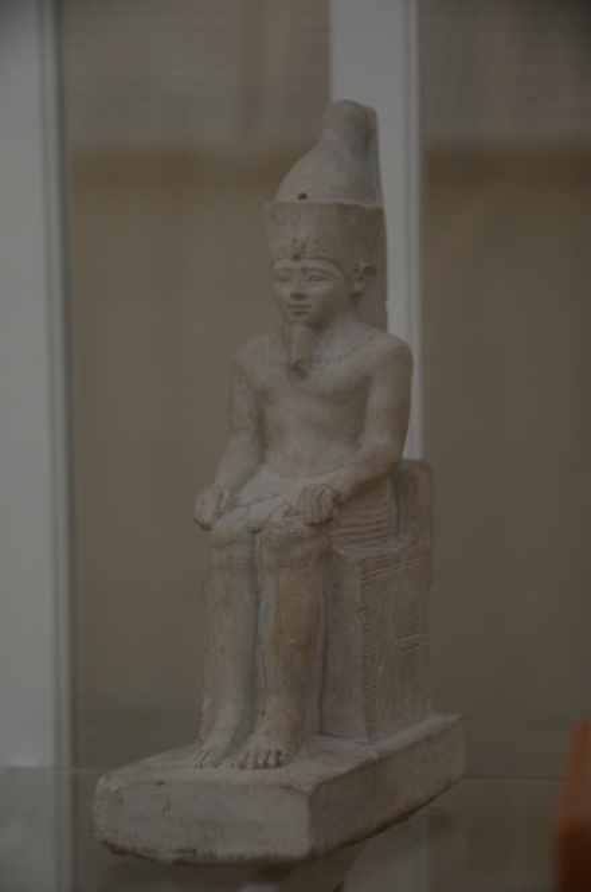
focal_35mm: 112
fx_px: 2782
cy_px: 446
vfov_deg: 18.2
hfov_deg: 12.1
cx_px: 296
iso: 1000
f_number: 5
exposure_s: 1/80
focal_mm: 75
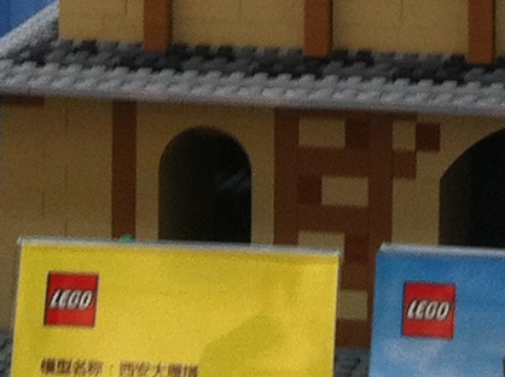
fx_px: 3160
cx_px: 411
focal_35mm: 217
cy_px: -398
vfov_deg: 6.6
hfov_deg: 9.1
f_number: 2.8
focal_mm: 3.85
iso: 80
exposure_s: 1/40
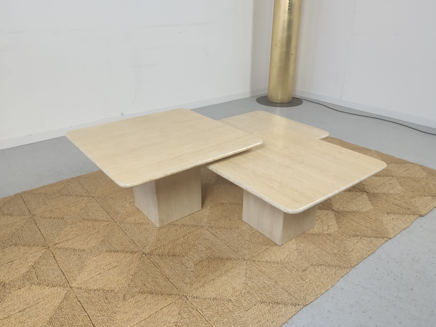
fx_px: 340
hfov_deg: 65.3
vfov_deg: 51.4
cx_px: 223
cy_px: 163
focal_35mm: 27
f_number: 1.75
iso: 164
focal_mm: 4.75
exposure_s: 1/100
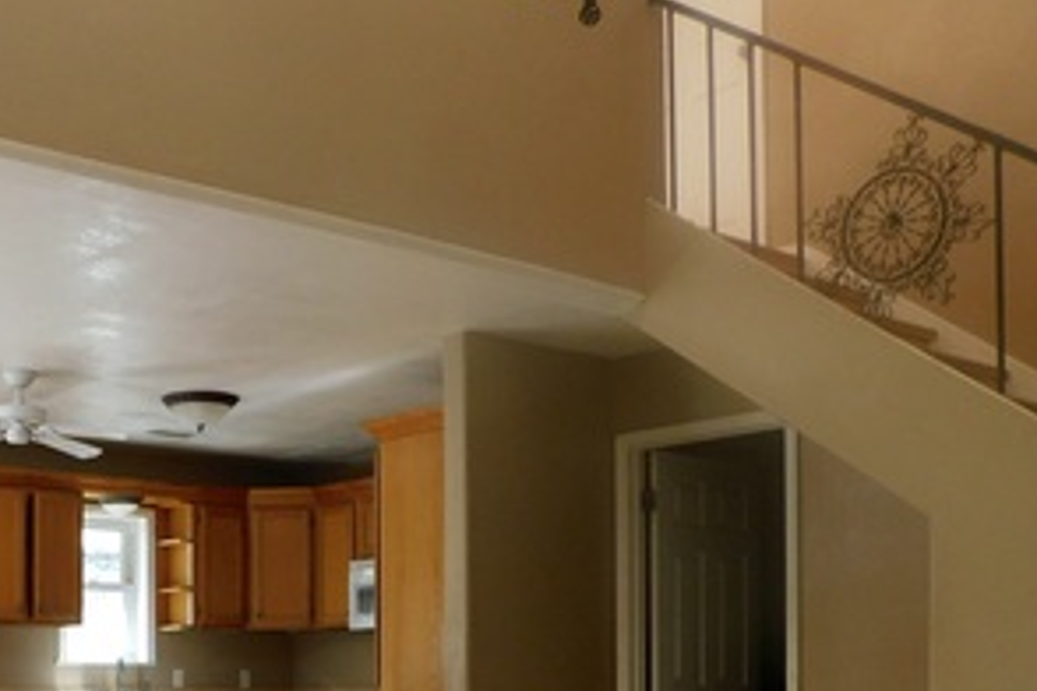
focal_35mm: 52
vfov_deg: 24.7
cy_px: 698
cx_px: 222
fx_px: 1498
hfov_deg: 37.0
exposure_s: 1/30
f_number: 3
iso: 180
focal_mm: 4
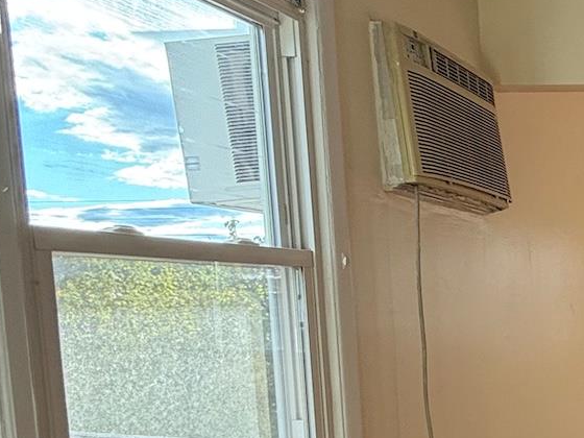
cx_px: 885
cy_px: 369
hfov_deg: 27.1
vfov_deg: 29.4
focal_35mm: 48
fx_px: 810
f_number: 2.2
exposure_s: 1/138
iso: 64
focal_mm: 2.22
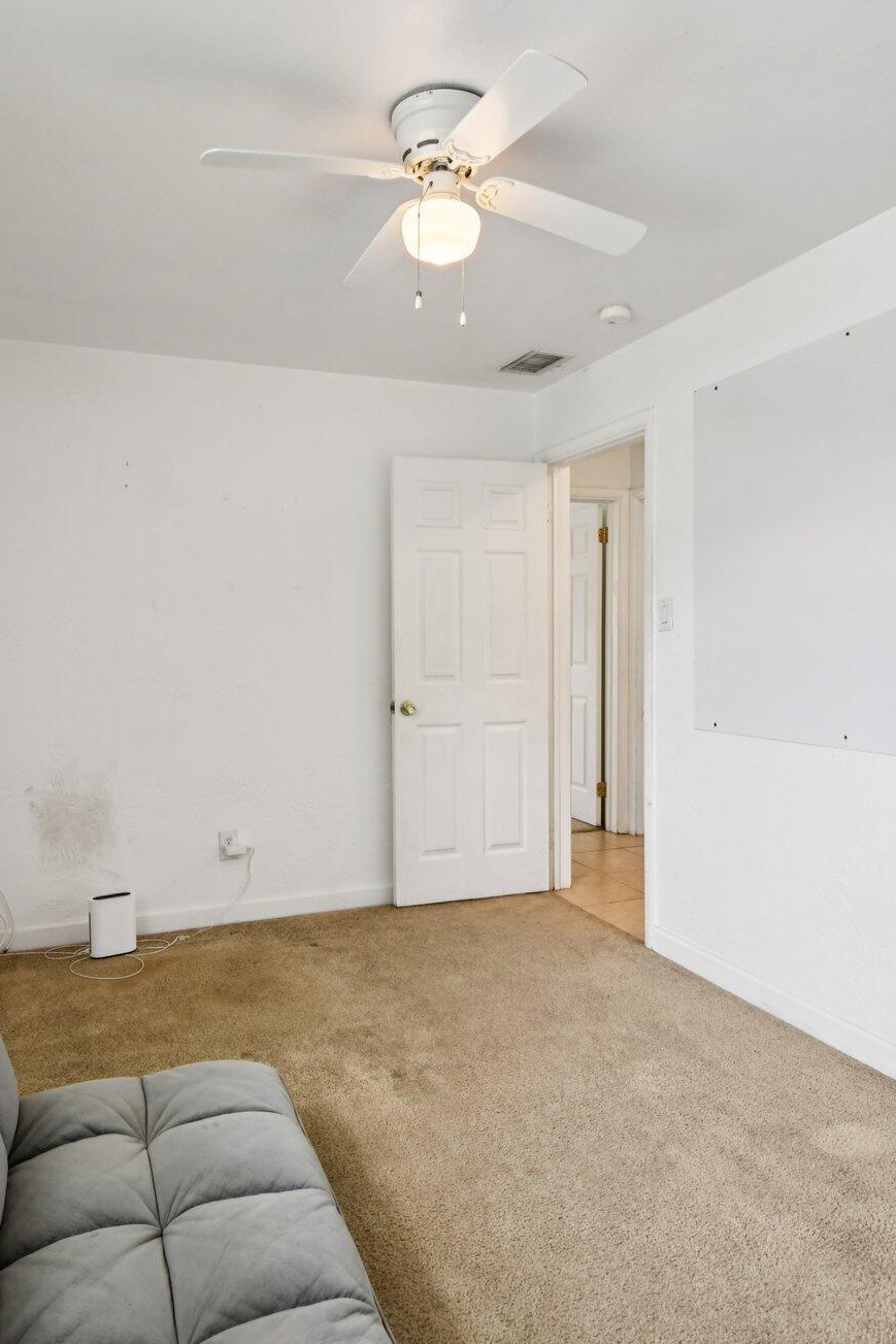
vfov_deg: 78.6
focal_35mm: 22
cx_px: 402
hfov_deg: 57.1
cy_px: 651
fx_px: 821
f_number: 8
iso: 400
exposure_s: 1/50
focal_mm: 14
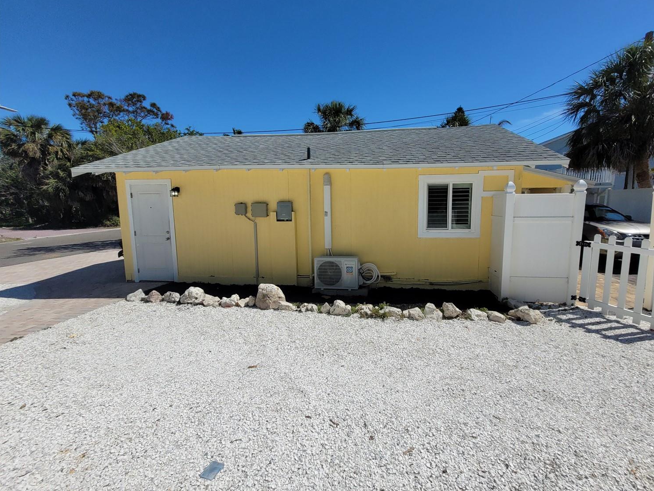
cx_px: 351
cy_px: 234
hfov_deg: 101.9
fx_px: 264
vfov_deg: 85.6
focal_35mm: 14
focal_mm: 1.74
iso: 40
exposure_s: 1/2969
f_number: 2.2
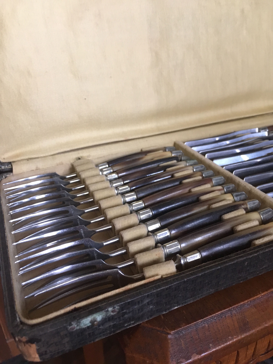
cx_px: 136
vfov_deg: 61.7
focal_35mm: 29
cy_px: 182
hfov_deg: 48.2
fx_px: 305
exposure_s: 1/25
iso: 200
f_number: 2.2
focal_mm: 4.15
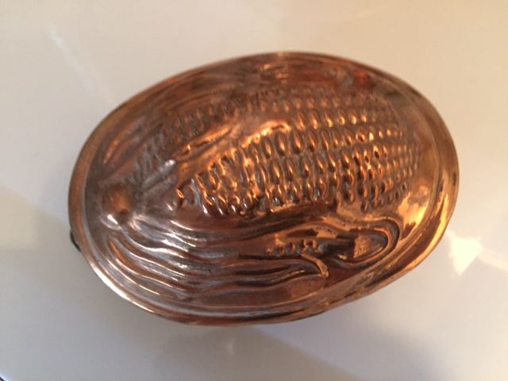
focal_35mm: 29
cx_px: 254
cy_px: 190
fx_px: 426
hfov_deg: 61.7
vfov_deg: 48.2
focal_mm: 4.15
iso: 250
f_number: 2.2
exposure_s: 1/15
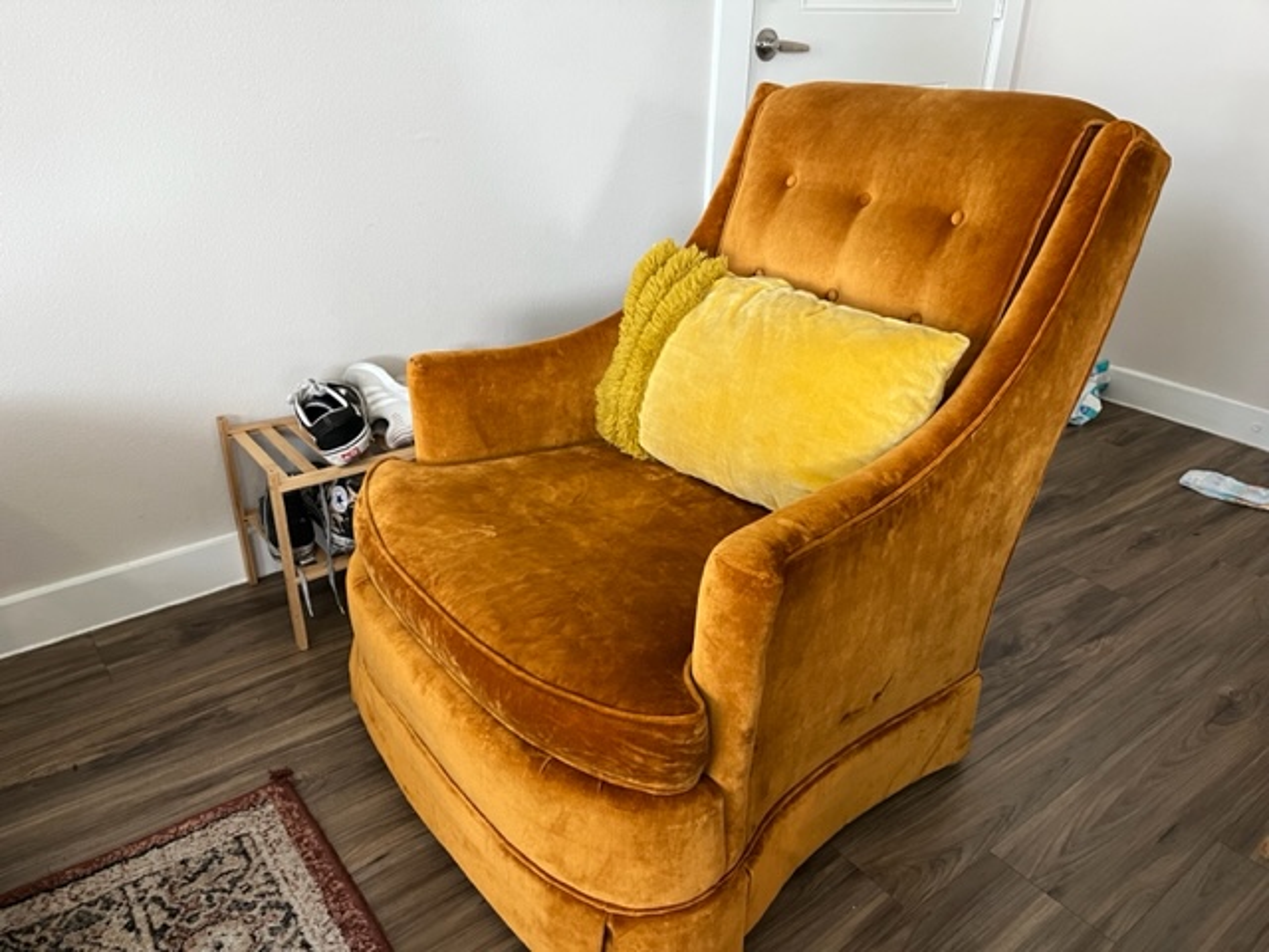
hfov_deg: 67.3
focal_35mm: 26
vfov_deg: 53.1
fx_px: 953
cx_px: 634
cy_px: 476
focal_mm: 5.1
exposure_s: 1/60
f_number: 1.6
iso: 250
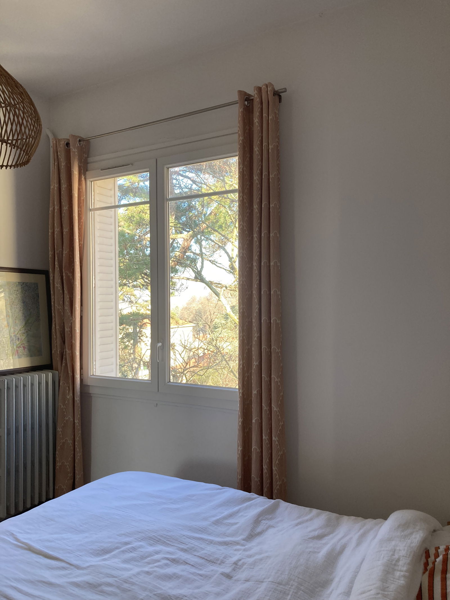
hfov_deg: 49.7
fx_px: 485
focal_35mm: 28
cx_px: 225
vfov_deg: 63.4
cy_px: 300
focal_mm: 3.99
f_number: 1.8
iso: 50
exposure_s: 1/121
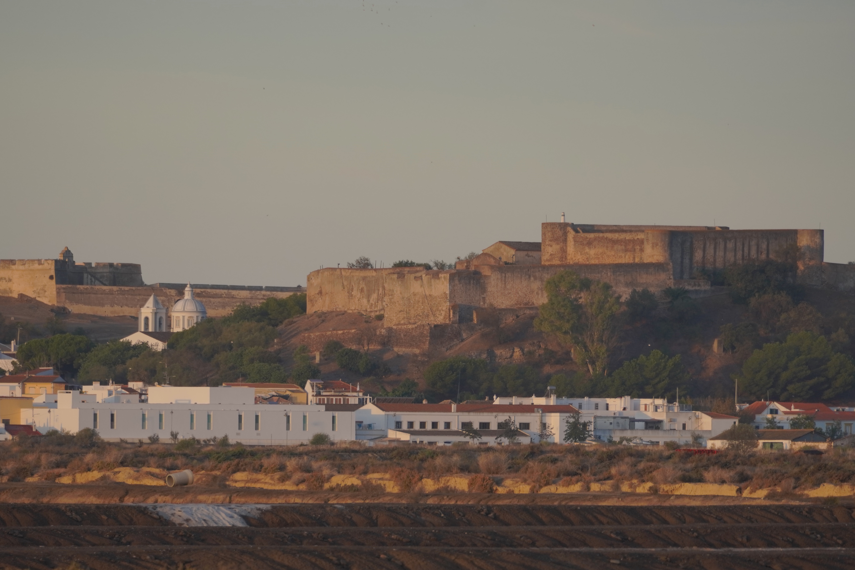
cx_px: 393
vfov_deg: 3.1
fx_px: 10402
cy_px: 309
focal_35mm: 438
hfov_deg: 4.7
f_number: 6.3
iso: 500
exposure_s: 1/640
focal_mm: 266
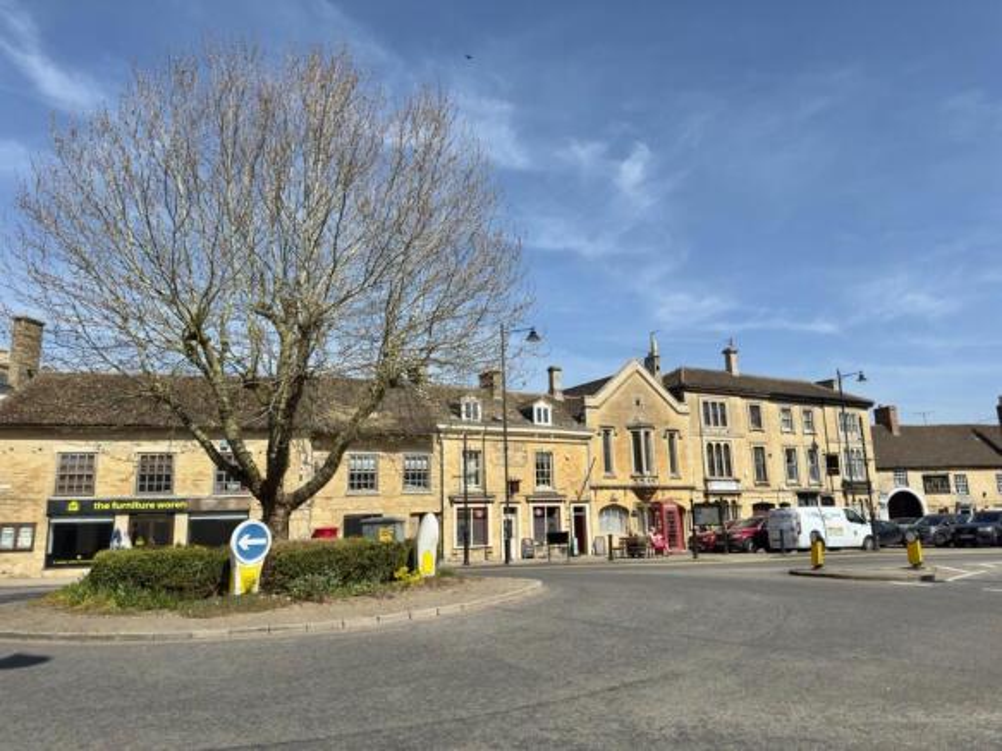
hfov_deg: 71.6
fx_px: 695
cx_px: 501
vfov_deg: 56.8
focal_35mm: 24
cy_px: 376
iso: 100
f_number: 1.78
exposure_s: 1/7937
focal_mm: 6.76
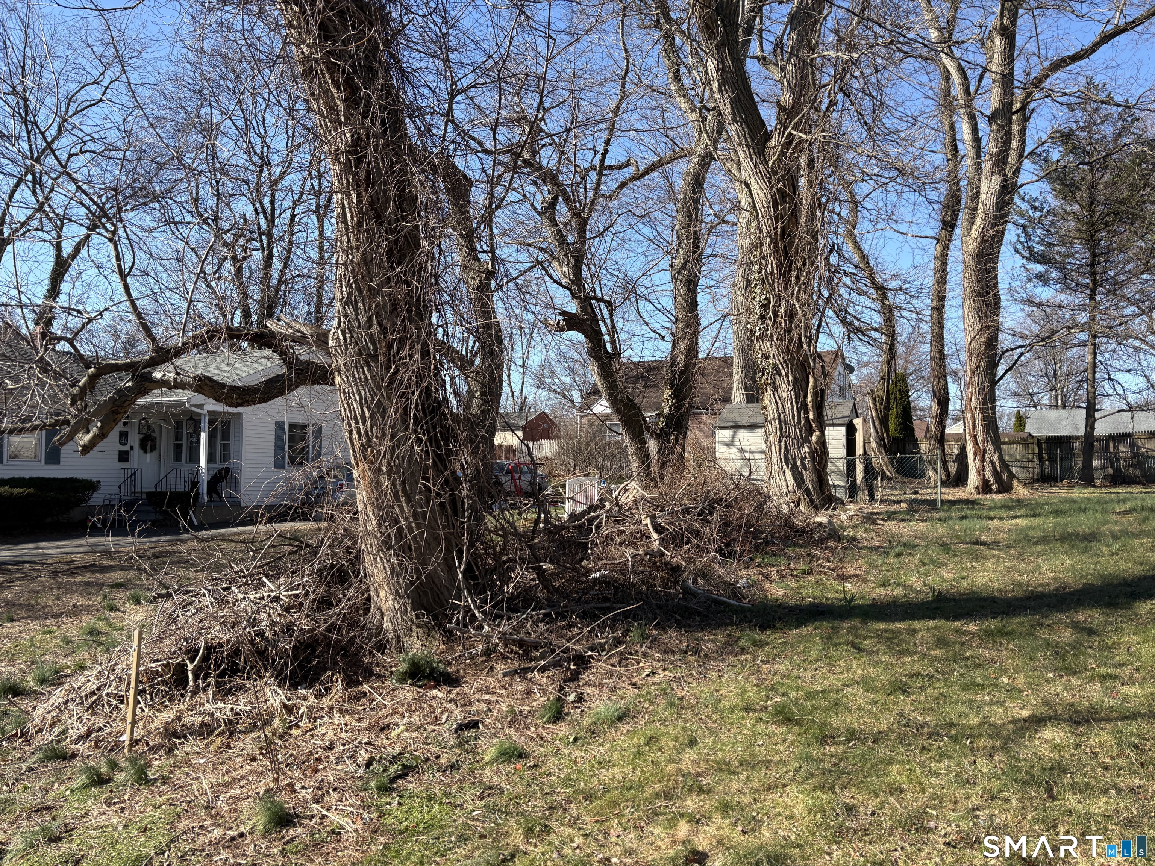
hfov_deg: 67.3
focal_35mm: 26
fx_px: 868
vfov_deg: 53.1
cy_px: 433
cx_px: 578
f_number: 1.6
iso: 50
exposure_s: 1/2364
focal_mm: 5.96
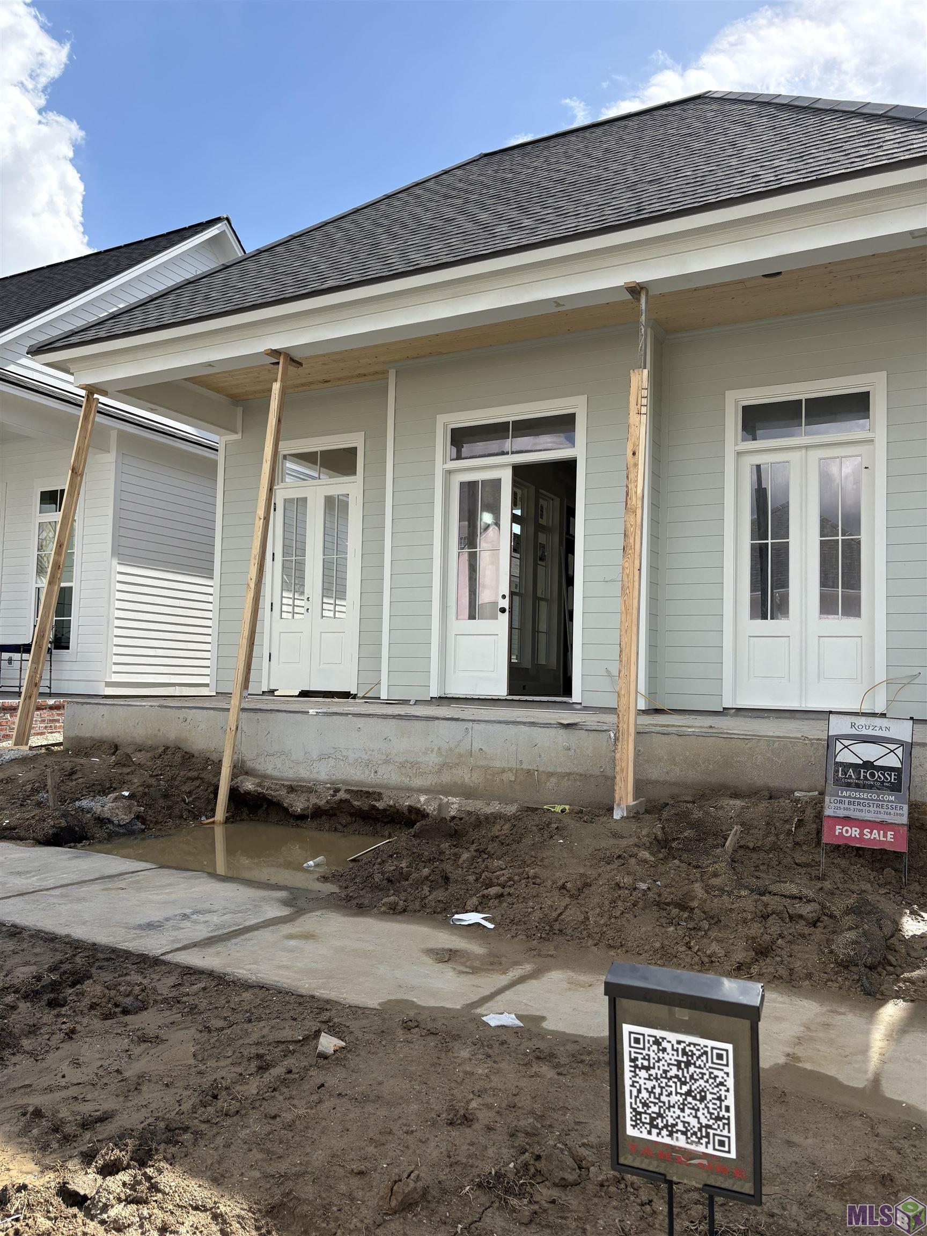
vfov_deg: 67.3
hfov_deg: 53.1
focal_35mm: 26
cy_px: 618
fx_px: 928
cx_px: 464
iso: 64
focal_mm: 5.96
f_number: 1.6
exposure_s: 1/4329
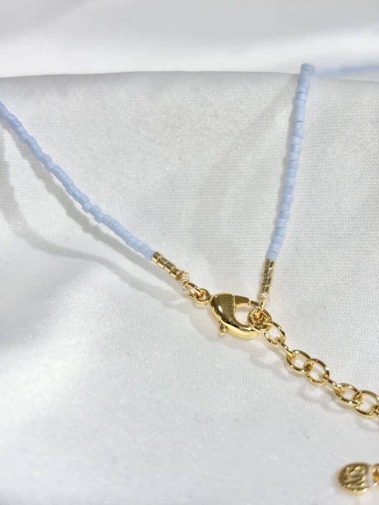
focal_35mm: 52
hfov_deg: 28.0
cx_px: 190
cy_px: 252
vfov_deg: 36.8
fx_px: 759
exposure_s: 1/244
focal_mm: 5.96
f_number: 1.6
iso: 32
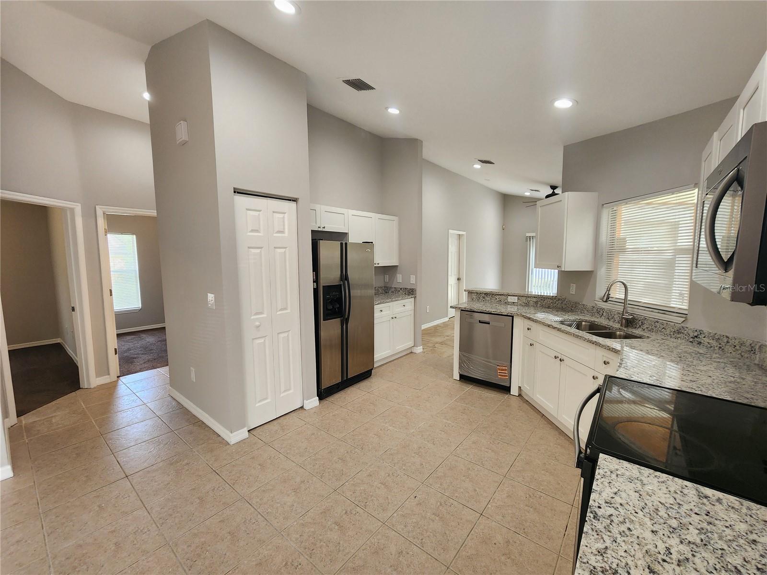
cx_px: 384
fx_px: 288
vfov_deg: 89.9
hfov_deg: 106.2
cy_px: 288
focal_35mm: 13
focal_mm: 2.2
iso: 200
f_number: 2.2
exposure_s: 1/60
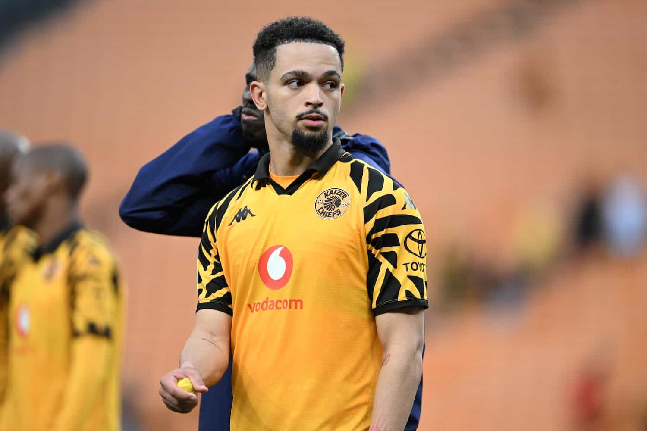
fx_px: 7188
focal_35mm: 400
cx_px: 324
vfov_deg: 3.4
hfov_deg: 5.2
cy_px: 216
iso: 2000
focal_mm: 400
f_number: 3.5
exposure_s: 1/640
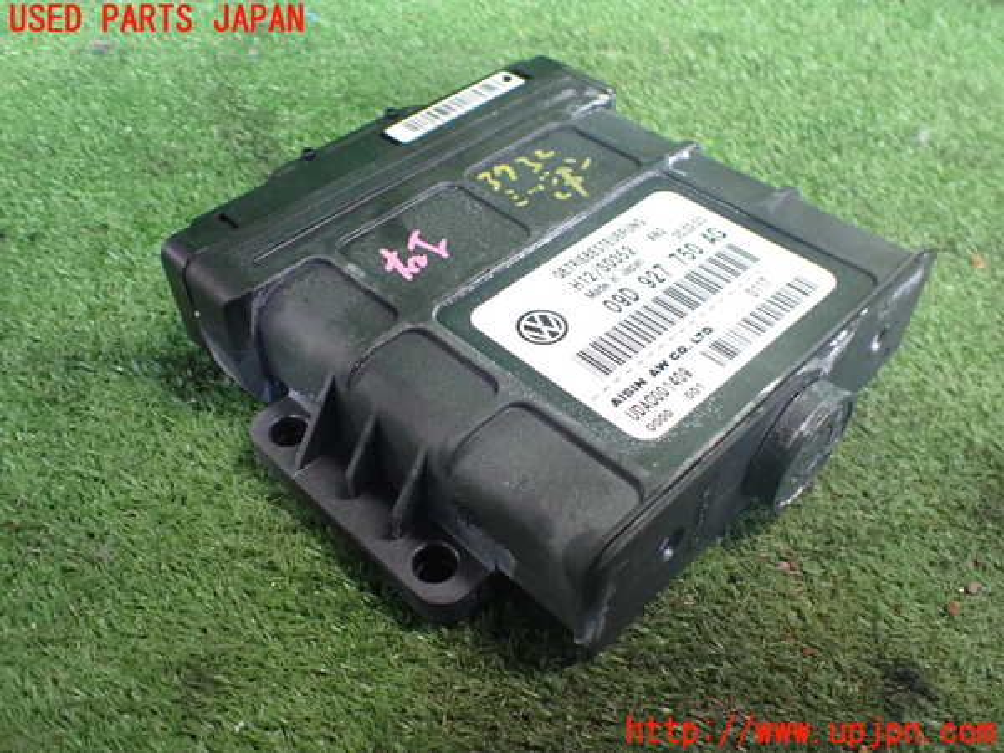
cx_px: 502
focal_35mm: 30
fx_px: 870
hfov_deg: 60.0
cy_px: 376
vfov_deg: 46.8
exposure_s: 1/50
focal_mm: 5.4
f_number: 2.3
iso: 800
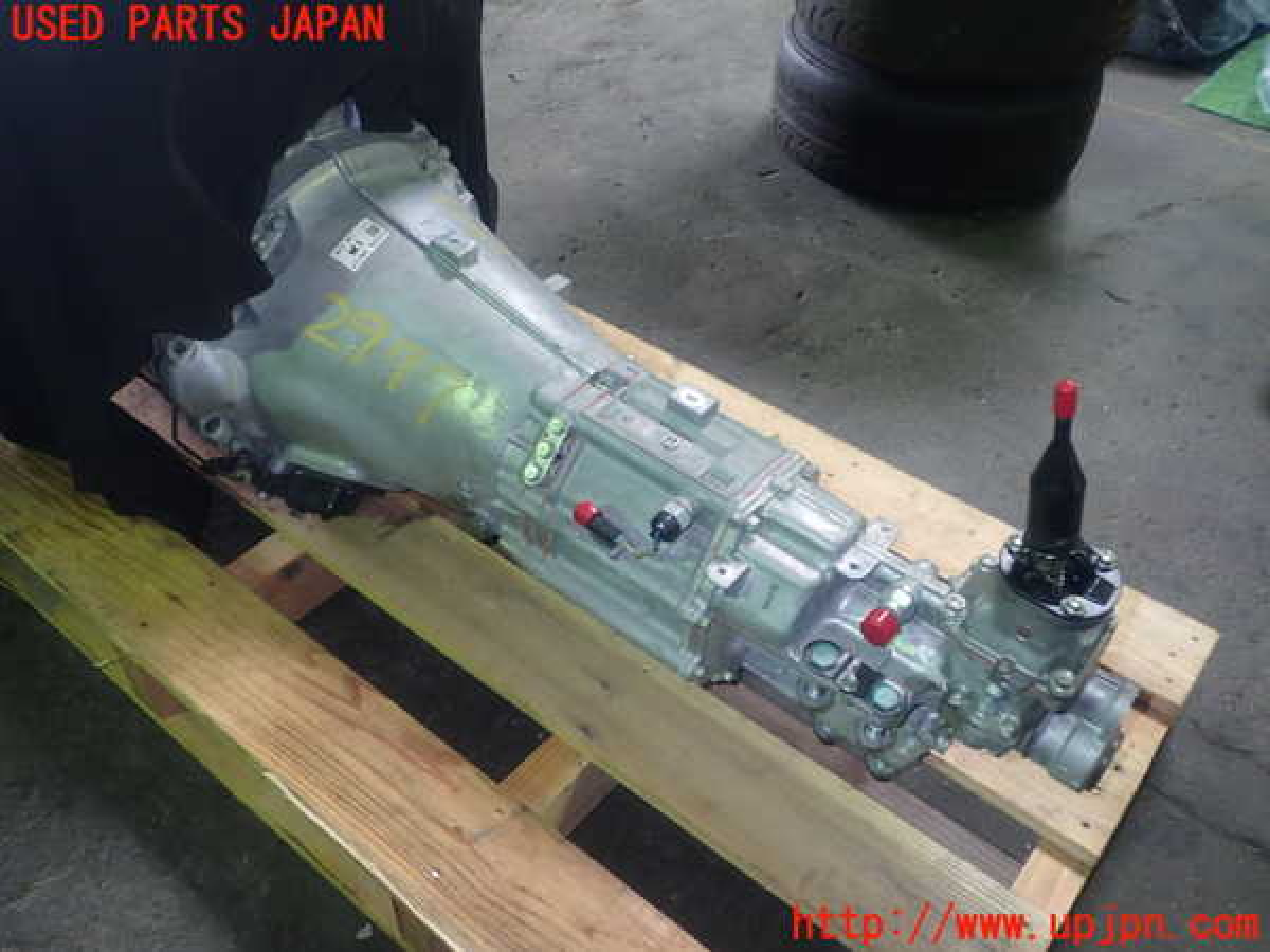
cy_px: 476
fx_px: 1101
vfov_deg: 46.8
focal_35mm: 30
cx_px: 635
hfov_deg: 60.0
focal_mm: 5.4
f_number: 2.3
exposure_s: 1/30
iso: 200
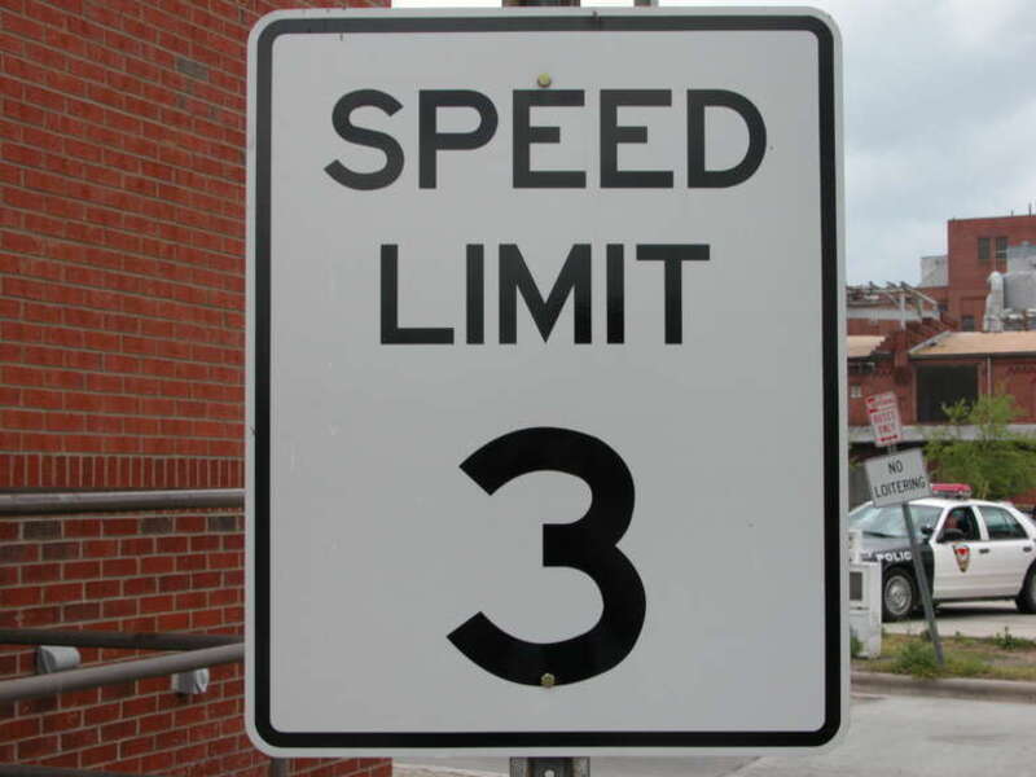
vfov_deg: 23.7
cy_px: 388
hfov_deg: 31.2
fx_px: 1856
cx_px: 518
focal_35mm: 62
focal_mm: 15.7
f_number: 8
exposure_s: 1/125
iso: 100
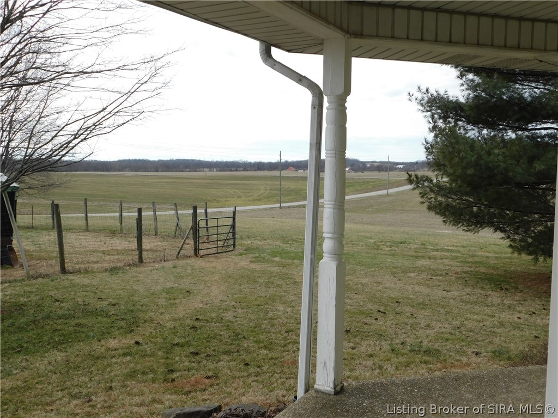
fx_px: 580
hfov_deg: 51.4
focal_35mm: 36
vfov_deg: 39.7
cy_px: 209
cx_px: 279
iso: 125
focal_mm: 6.3
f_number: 3.5
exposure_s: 1/800
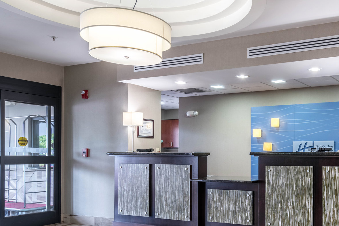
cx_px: 267
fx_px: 377
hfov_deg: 46.2
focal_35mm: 40
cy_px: 154
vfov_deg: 33.0
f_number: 8
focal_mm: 23
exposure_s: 1/60
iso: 320
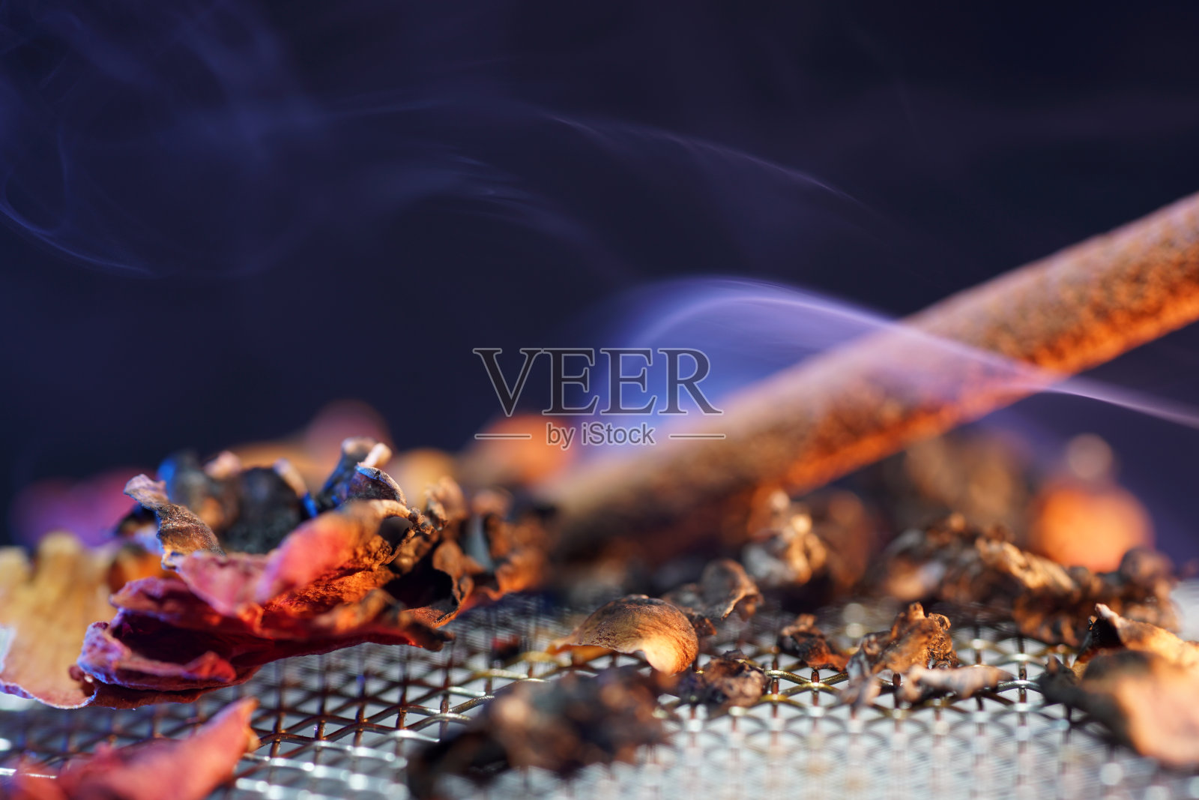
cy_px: 400
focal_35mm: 90
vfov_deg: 15.2
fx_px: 2998
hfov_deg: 22.6
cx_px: 600
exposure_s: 1/160
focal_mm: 90
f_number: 5
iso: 100
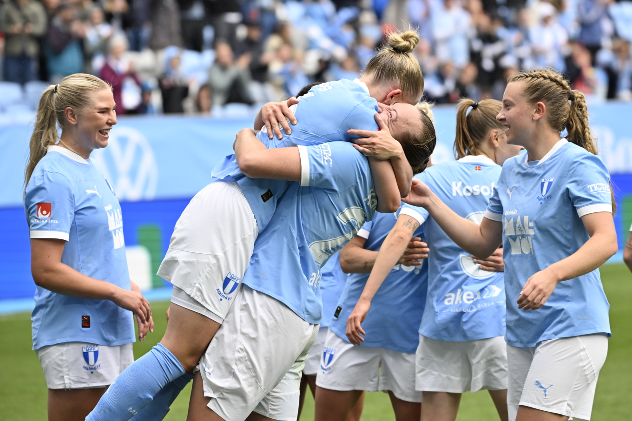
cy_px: 210
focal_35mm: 180
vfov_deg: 7.6
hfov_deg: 11.4
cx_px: 316
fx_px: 3159
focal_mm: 180
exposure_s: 1/1600
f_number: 4
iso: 640
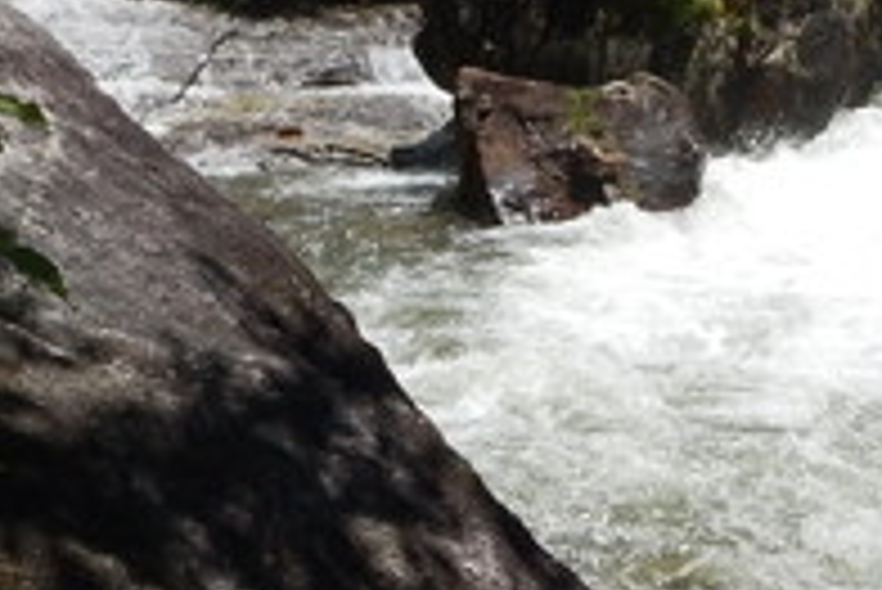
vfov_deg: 13.3
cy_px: -9
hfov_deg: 19.1
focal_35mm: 102
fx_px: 2501
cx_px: 1004
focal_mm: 4.3
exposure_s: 1/1250
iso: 125
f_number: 4.1
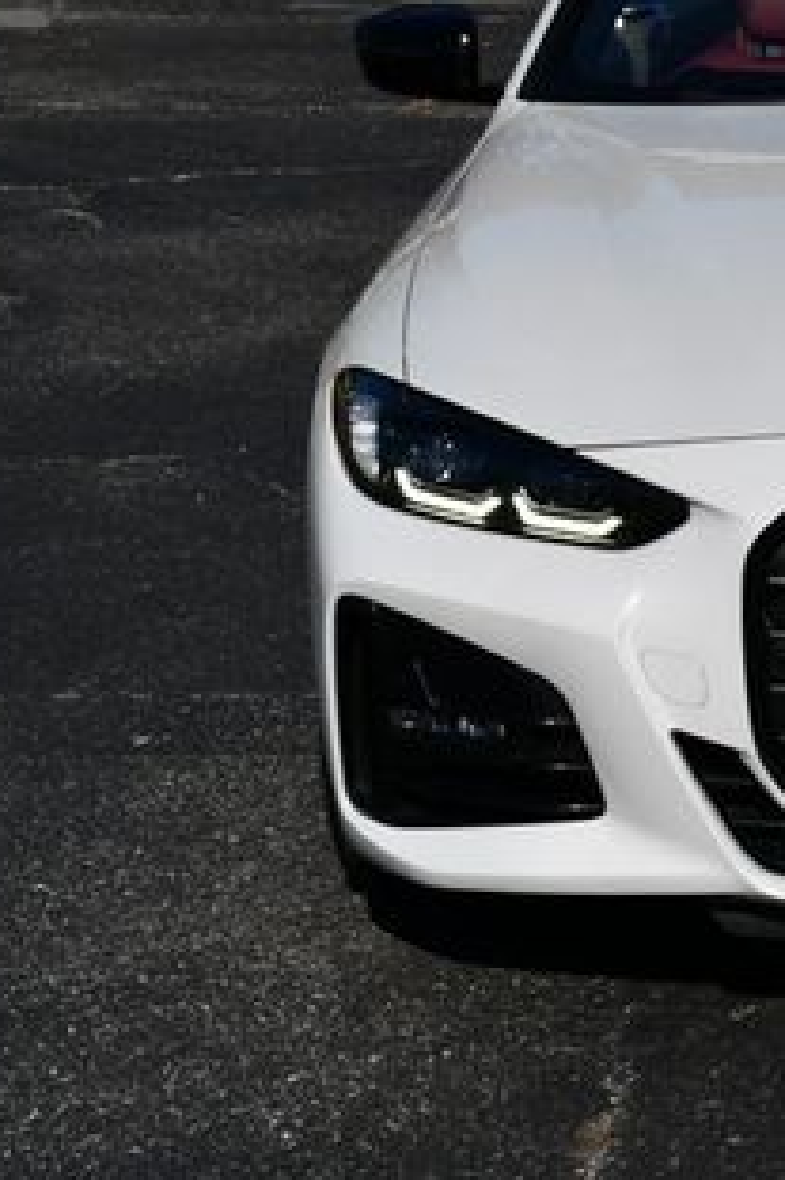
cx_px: 1039
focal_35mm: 132
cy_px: 383
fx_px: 4322
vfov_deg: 15.5
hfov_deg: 10.2
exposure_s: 1/400
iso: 100
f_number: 10
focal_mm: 32
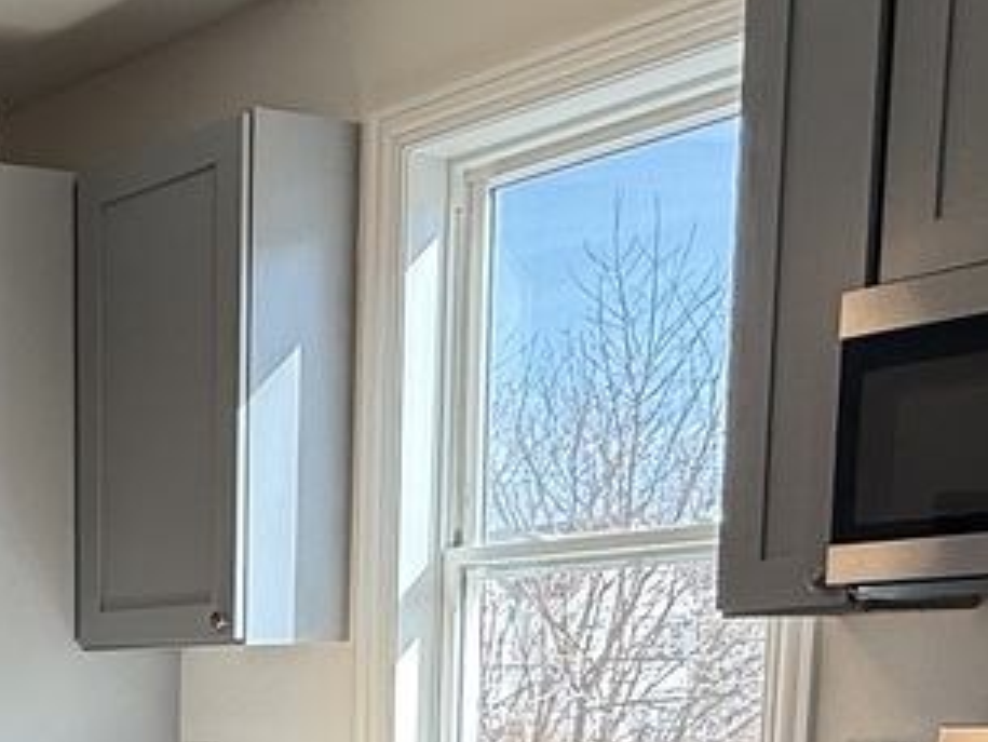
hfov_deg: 25.6
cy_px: 1014
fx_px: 1884
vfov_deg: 20.1
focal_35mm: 66
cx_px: -272
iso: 64
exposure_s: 1/120
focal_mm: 2.22
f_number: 2.2
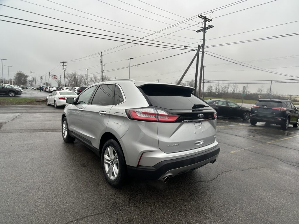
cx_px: 150
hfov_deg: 67.3
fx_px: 225
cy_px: 112
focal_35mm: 26
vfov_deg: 53.1
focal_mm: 5.7
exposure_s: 1/1344
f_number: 1.5
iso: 50
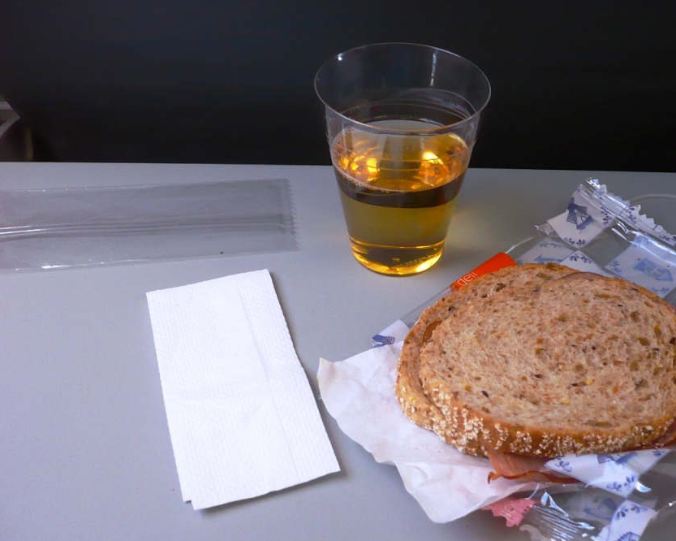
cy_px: 287
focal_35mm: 42
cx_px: 400
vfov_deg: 35.7
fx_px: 840
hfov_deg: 43.6
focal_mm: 5.8
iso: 200
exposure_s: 1/30
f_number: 2.8
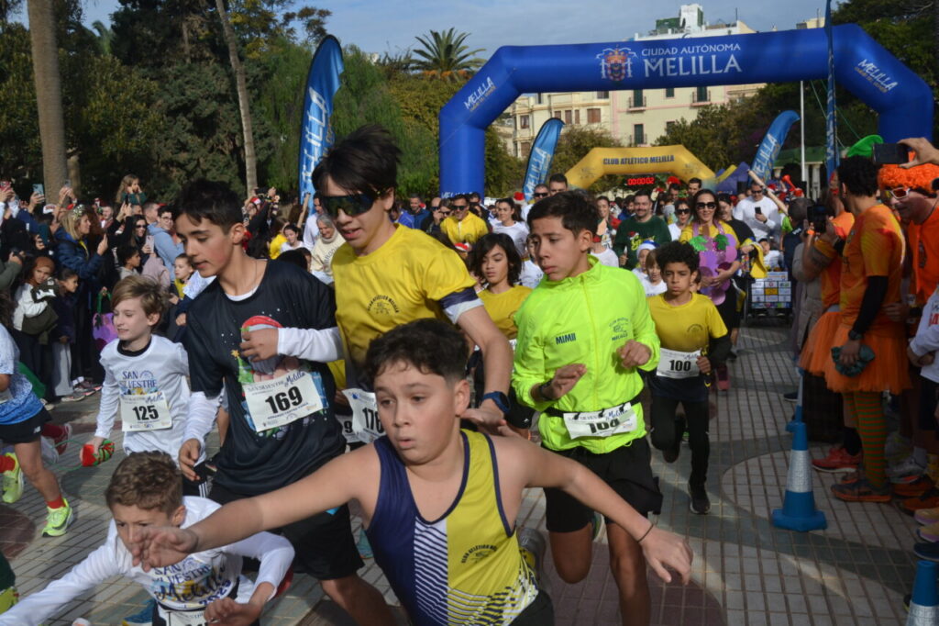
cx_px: 470
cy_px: 313
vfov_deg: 34.2
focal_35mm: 39
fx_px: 1017
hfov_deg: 49.6
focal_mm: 26
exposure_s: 1/1600
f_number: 6.3
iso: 400
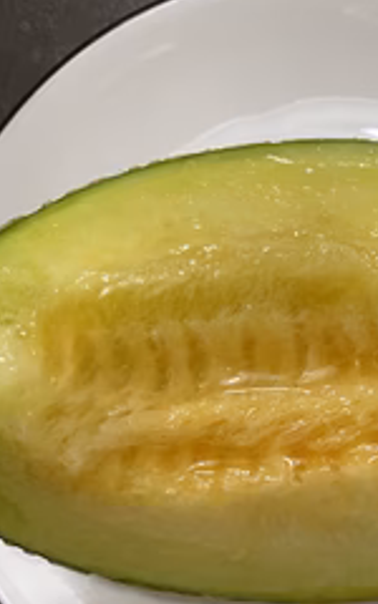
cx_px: 355
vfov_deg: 42.9
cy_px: 405
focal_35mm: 46
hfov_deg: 26.8
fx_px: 758
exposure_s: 1/50
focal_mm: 4.25
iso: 160
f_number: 1.8
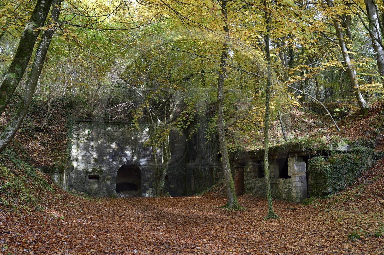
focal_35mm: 38
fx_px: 405
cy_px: 128
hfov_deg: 50.7
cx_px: 192
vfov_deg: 35.0
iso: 400
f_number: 8
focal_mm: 38
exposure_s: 1/40
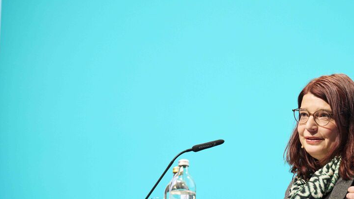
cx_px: 230
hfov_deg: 10.9
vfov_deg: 6.2
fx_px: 1849
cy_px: 131
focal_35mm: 197
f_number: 2.8
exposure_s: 1/200
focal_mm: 135
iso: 1250
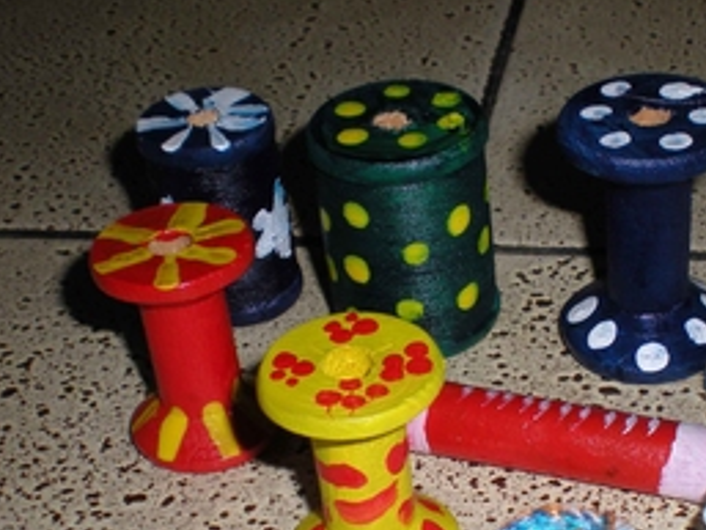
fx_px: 1571
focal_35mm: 77
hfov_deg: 25.1
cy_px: 448
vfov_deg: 18.9
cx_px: 508
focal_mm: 7.4
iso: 64
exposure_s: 1/60
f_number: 4.9
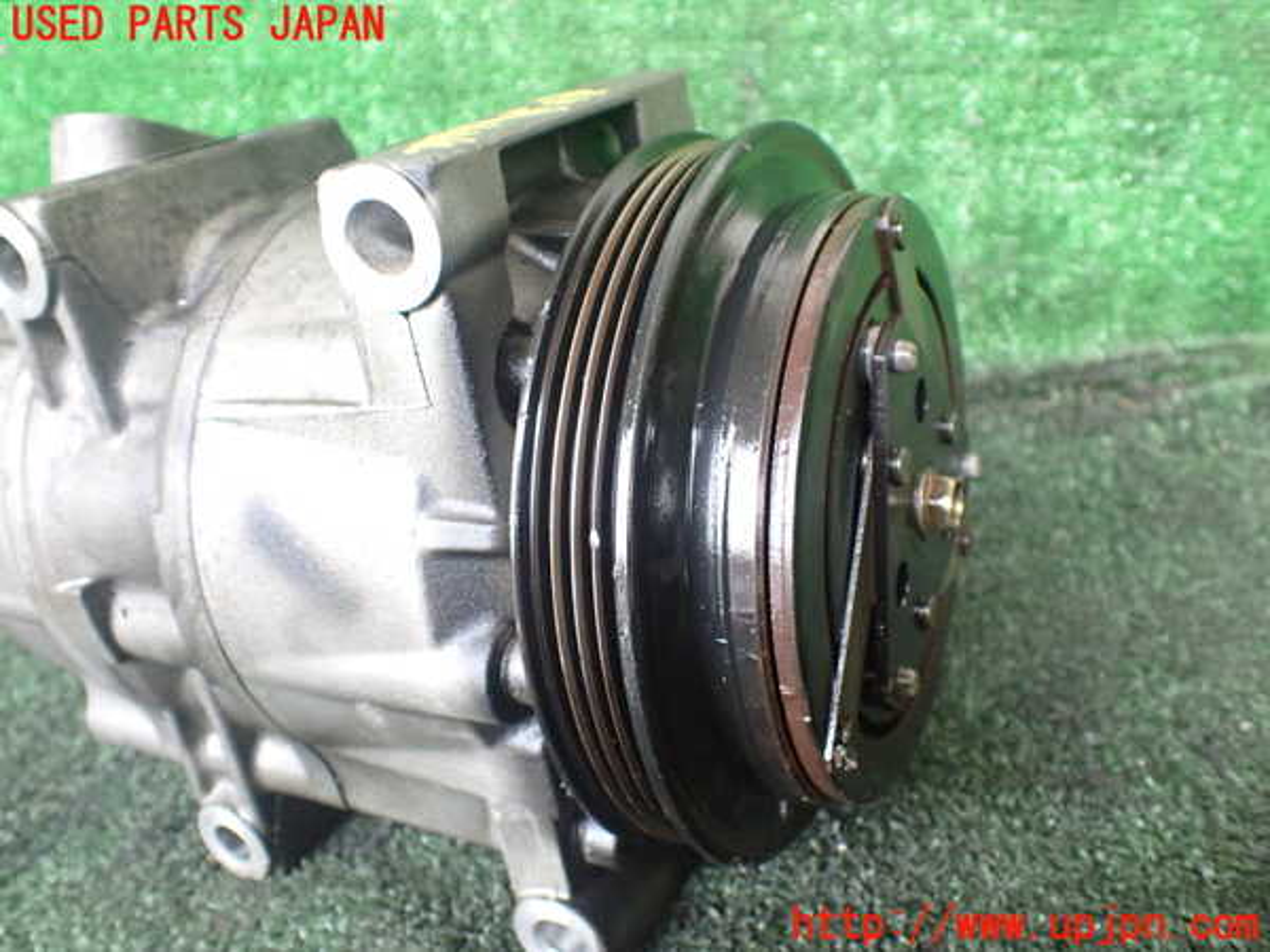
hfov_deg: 60.0
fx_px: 1101
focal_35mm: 30
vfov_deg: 46.8
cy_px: 476
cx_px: 635
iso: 800
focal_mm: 5.4
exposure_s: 1/100
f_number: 2.3
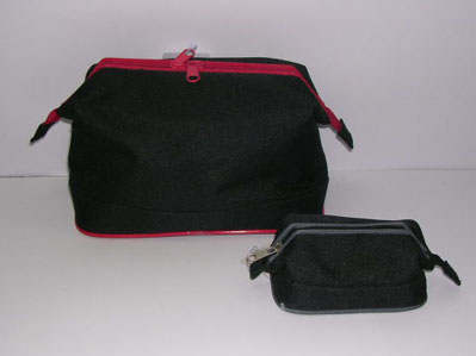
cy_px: 178
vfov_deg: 37.7
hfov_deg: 49.0
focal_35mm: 38
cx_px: 238
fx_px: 522
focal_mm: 5.8
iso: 100
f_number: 2.8
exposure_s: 1/60.1
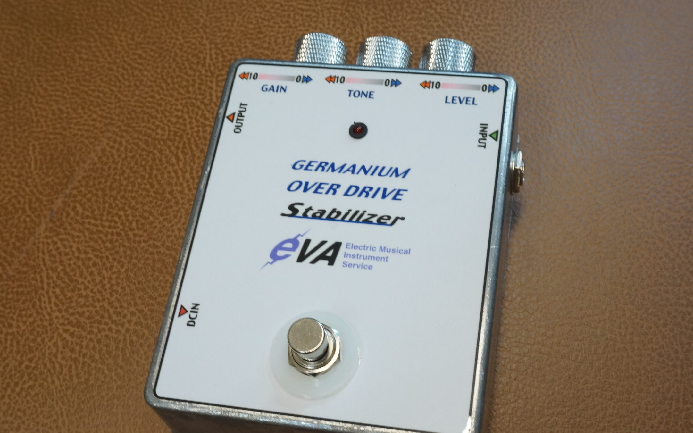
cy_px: 250
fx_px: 888
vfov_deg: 27.4
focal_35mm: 47
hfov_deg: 42.6
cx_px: 340
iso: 800
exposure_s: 1/13
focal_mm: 26
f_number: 11
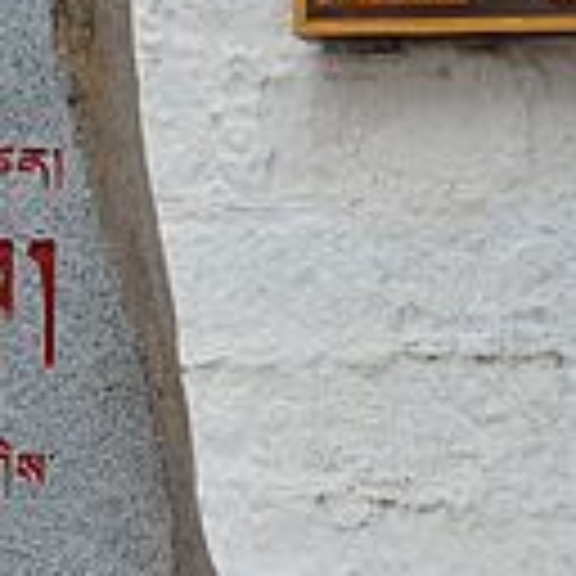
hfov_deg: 6.4
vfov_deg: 6.4
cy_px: 682
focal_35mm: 273
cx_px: -261
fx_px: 5133
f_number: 5.6
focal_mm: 55
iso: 400
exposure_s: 1/500
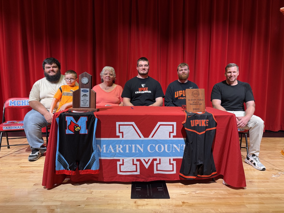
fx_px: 197
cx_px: 142
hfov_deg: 71.6
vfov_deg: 56.8
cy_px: 106
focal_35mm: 24
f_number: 1.78
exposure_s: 1/115
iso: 200
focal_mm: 6.76
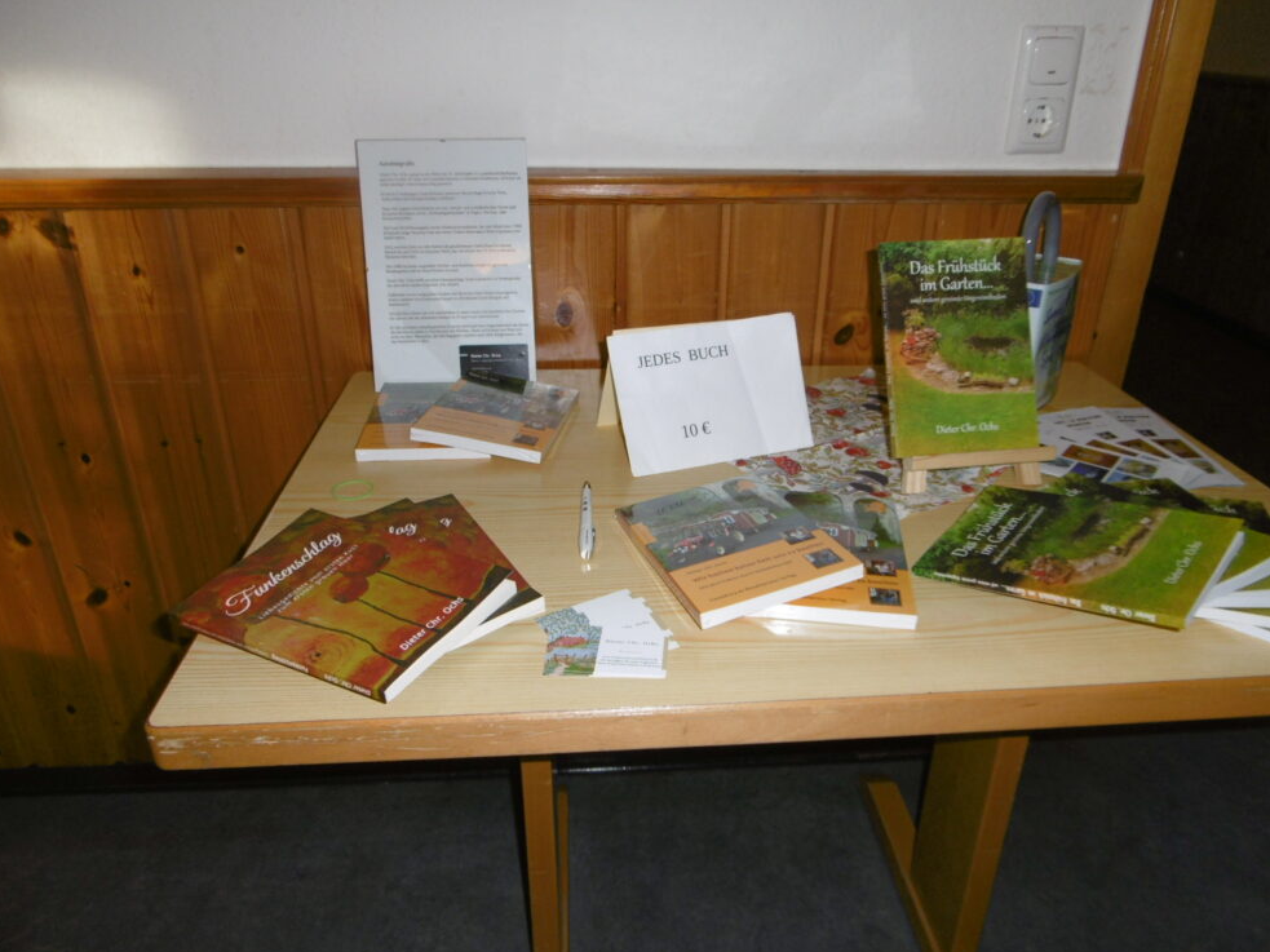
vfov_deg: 54.9
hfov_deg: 69.4
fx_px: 917
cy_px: 495
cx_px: 652
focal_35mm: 25
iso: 100
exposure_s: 1/60
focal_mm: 4.3
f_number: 3.1
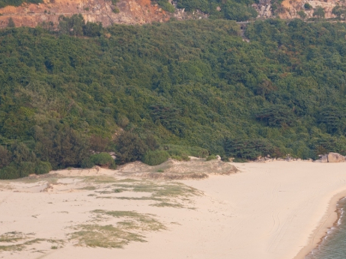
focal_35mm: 117
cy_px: 152
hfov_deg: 16.1
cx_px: 422
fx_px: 1169
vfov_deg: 12.6
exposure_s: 1/100
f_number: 2.8
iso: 200
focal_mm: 45
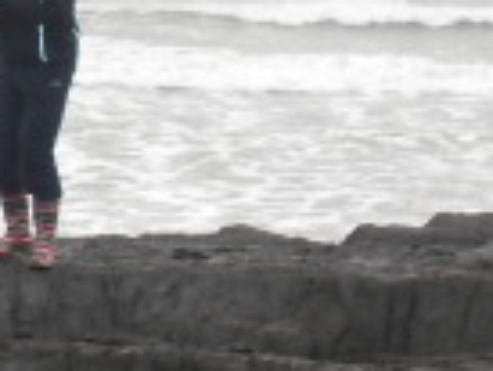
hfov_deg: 9.2
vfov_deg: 7.1
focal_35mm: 210
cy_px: 259
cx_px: -255
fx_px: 2993
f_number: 2.8
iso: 50
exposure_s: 1/100
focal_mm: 6.3
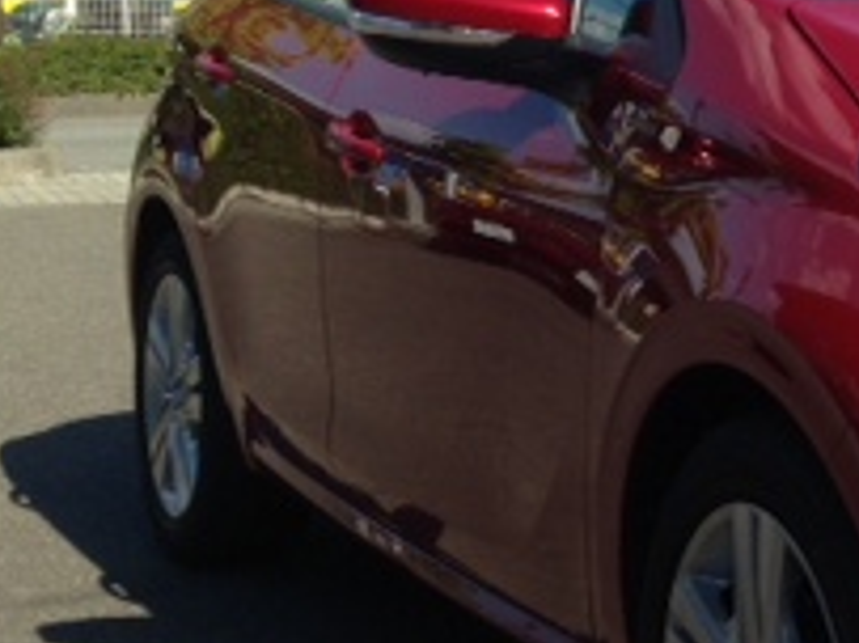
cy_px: 275
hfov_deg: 17.3
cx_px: 1223
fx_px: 2579
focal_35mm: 104
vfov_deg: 14.2
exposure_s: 1/1063
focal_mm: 4.13
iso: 50
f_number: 2.4
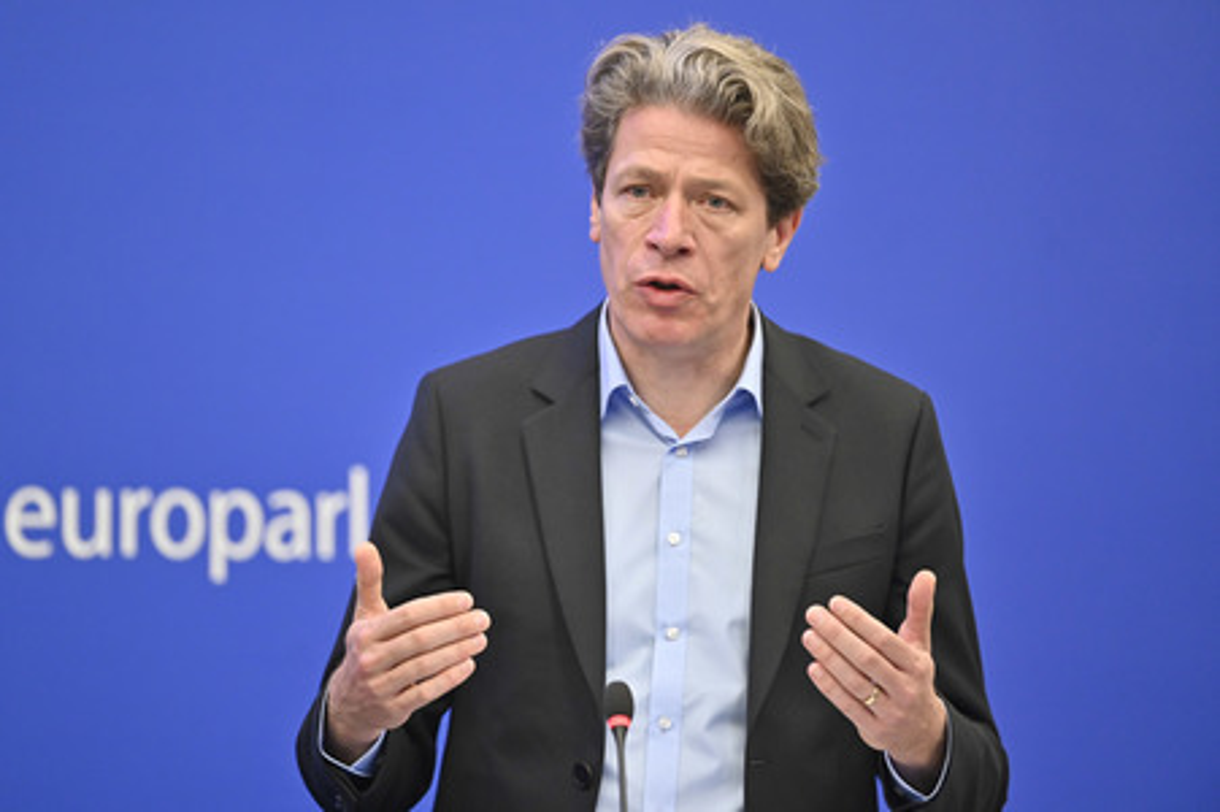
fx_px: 6095
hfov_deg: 11.4
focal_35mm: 180
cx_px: 610
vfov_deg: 7.6
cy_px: 406
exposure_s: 1/320
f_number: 2.8
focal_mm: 180
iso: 2000
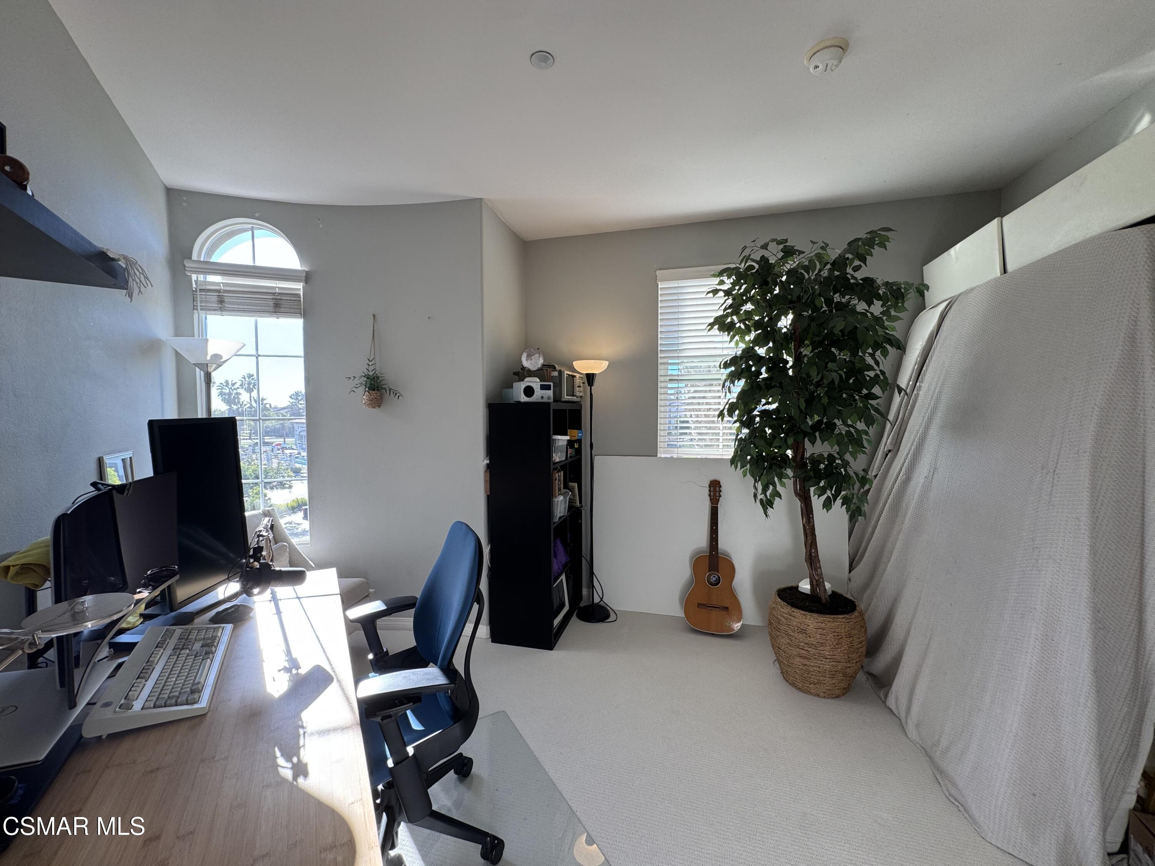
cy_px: 433
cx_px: 578
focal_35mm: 14
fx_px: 467
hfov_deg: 102.1
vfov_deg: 85.7
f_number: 2.2
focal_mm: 2.22
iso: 50
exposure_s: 1/120
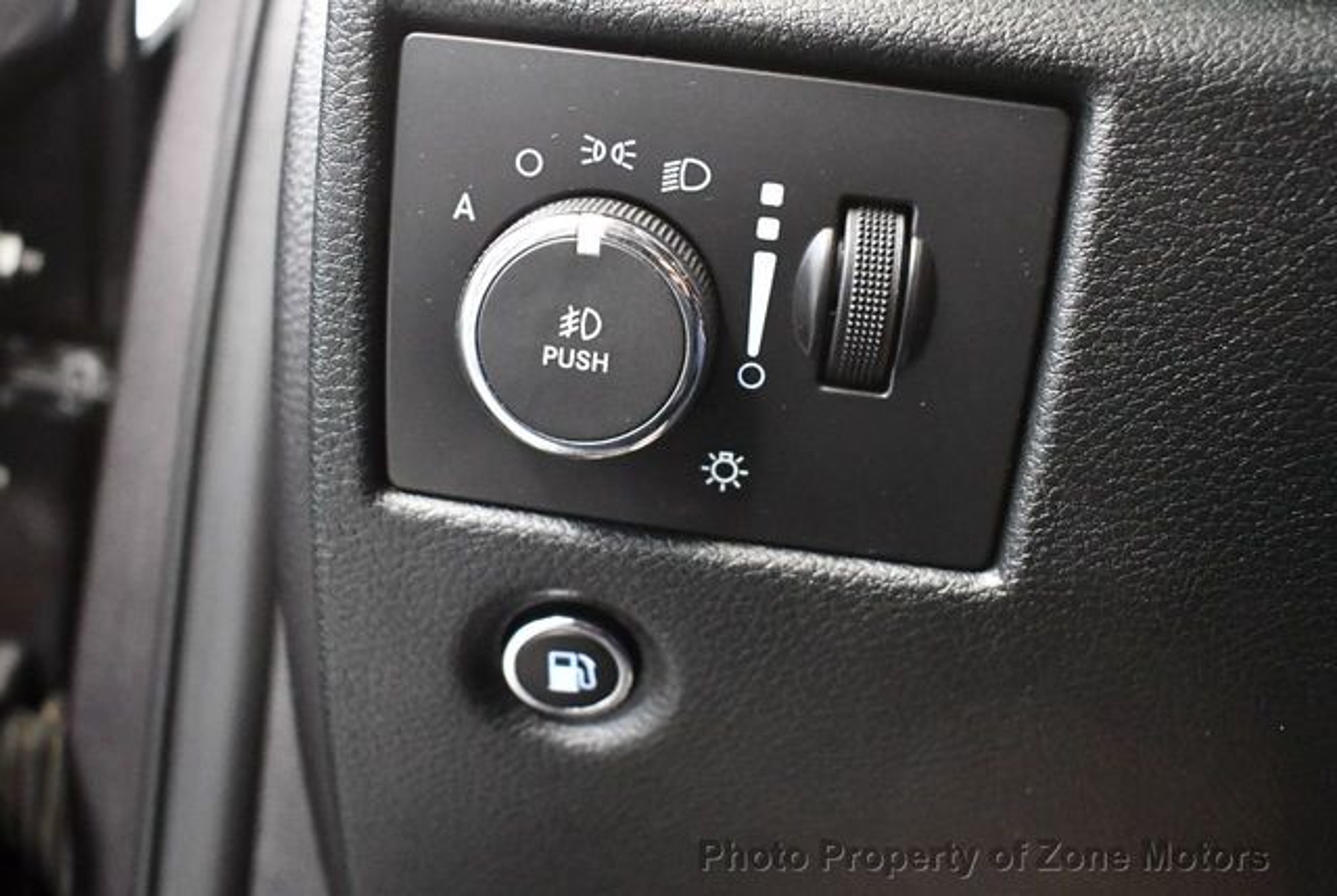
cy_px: 448
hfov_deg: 53.1
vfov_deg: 37.0
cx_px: 668
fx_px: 1339
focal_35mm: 36
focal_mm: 18
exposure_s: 1/60
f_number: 3.5
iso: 8000
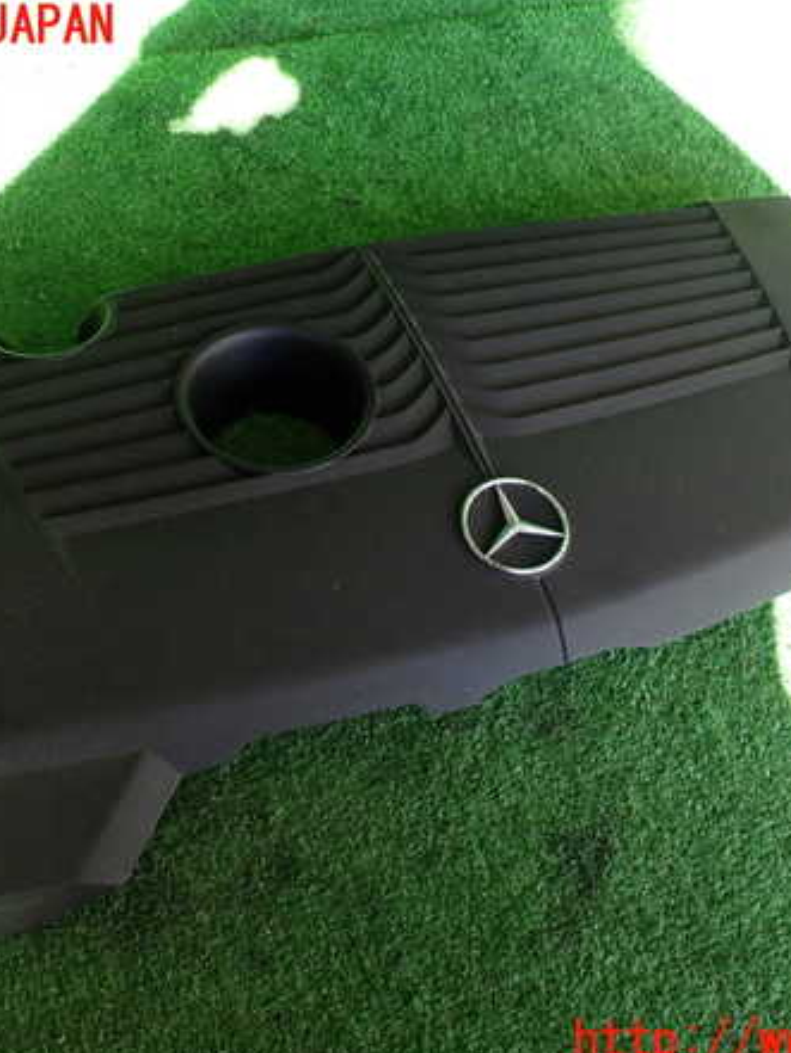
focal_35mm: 34
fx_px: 1035
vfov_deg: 53.9
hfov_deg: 41.8
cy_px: 535
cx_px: 397
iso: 100
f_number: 2.8
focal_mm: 4.5
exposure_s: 1/60
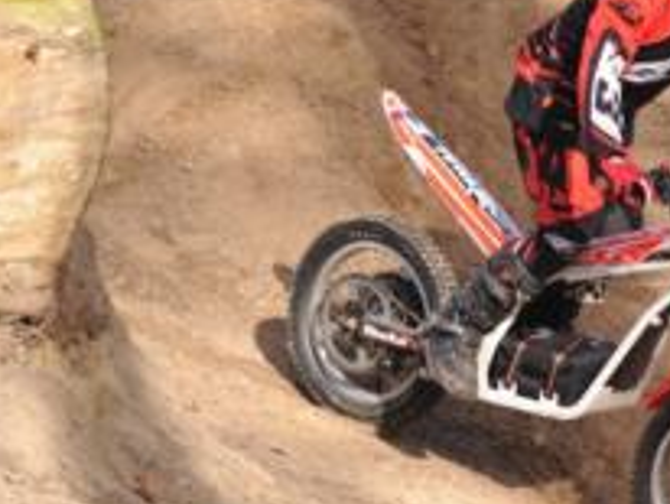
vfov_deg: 6.4
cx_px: 693
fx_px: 4515
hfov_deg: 8.4
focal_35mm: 233
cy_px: 285
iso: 250
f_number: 7.1
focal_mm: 100
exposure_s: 1/125
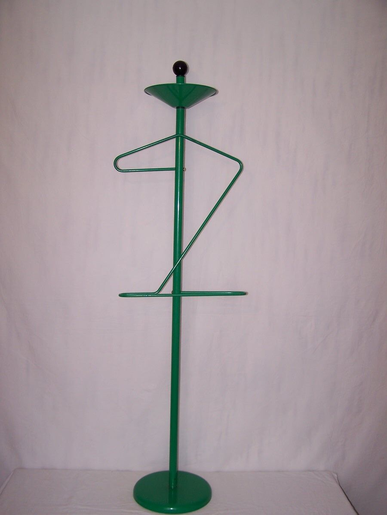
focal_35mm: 38
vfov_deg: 49.0
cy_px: 258
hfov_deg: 37.7
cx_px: 194
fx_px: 566
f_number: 2.8
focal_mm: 6.3
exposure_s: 1/60
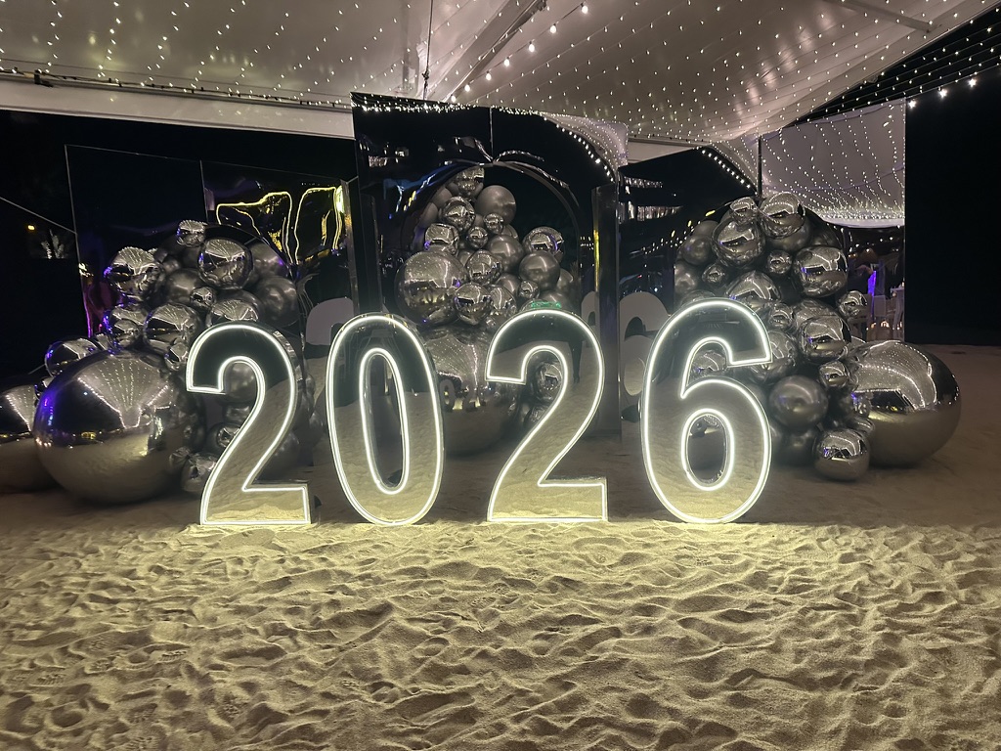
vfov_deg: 56.8
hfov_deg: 71.6
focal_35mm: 24
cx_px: 500
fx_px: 694
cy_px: 376
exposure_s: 1/60
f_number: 1.78
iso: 640
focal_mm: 6.86
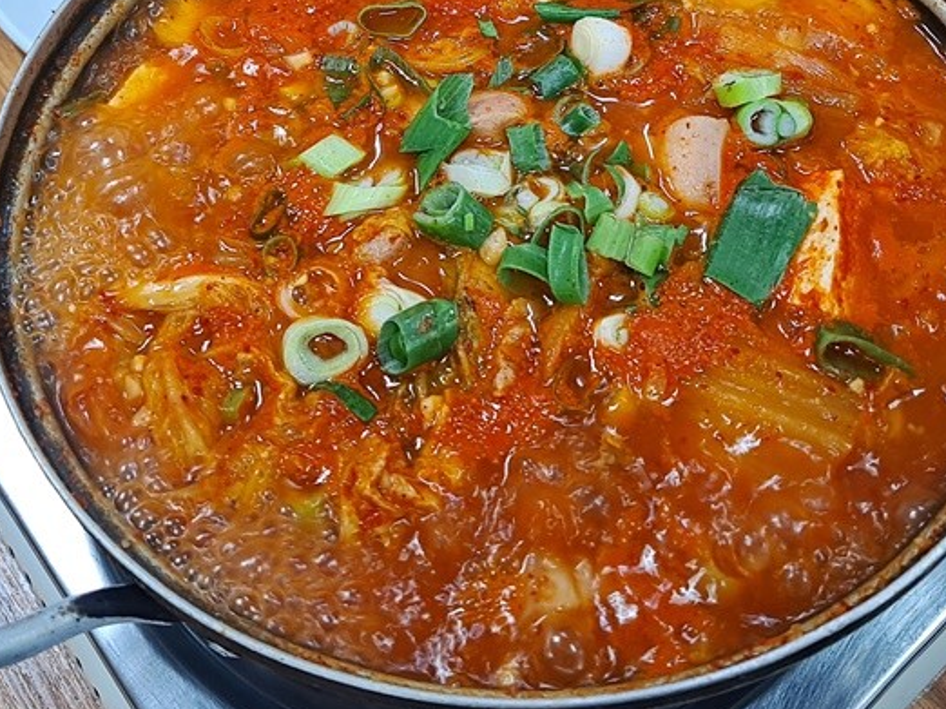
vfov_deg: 30.3
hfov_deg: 41.3
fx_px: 1257
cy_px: 92
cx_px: 475
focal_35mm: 46
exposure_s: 1/60
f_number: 1.8
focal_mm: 5.23
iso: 100
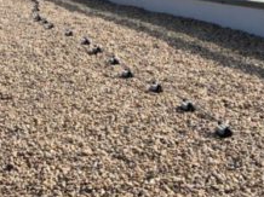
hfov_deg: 26.2
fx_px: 564
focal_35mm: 74
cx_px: 180
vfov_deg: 19.8
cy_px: 117
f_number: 1.8
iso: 25
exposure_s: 1/2075
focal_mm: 4.25
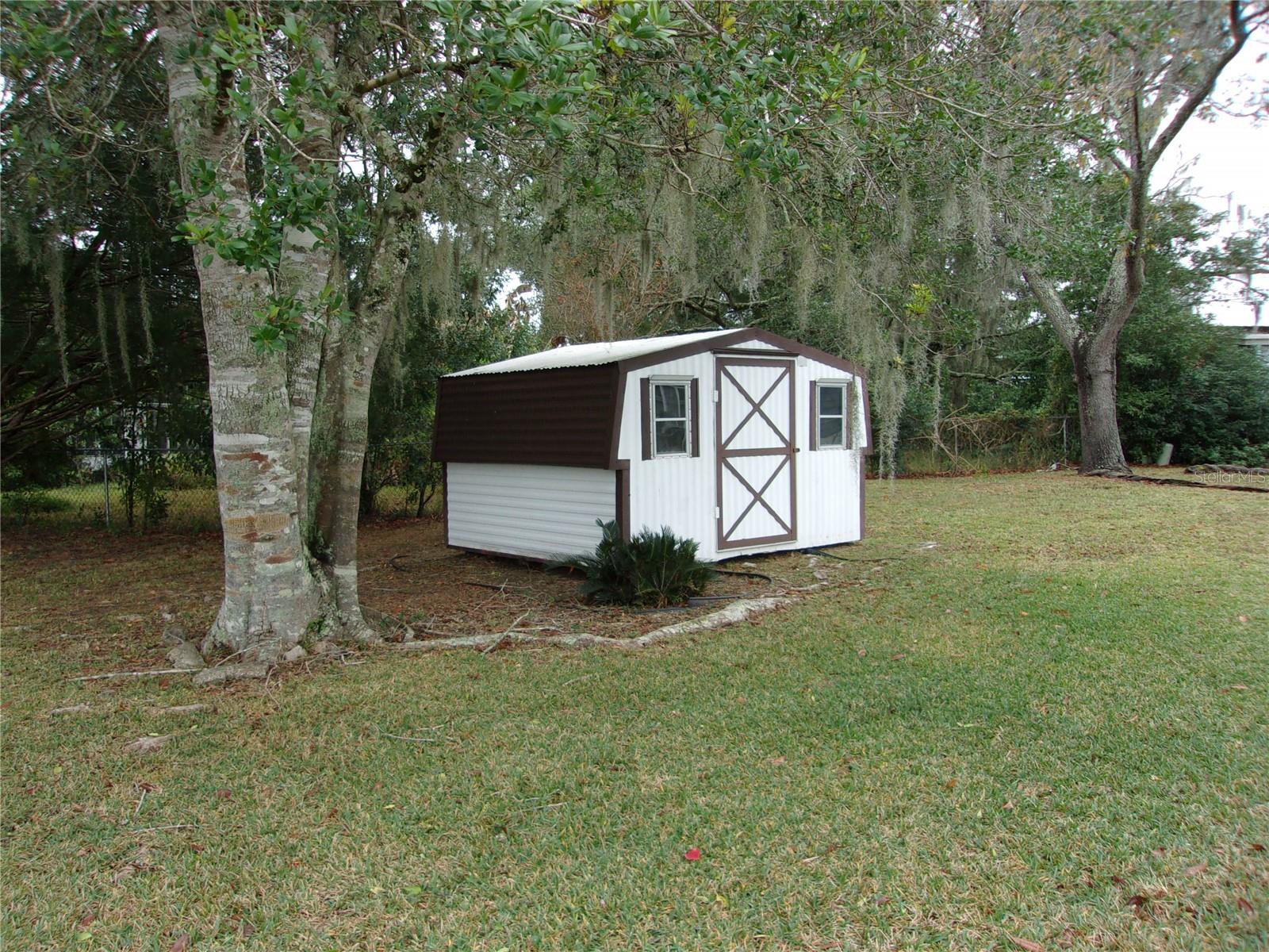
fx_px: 990
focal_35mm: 27
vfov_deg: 51.4
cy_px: 476
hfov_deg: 65.3
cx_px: 634
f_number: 3
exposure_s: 1/180
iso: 80
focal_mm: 4.9
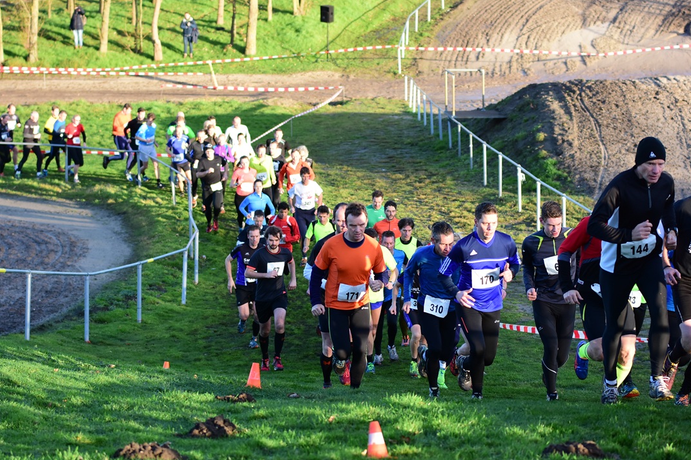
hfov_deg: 19.3
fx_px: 2034
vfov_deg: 12.9
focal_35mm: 106
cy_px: 228
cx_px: 348
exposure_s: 1/1250
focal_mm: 70
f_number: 3.2
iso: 640
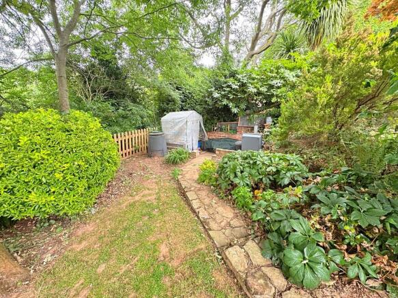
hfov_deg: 102.1
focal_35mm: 14
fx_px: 161
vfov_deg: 85.7
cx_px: 199
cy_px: 149
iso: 125
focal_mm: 2.22
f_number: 2.2
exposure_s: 1/99
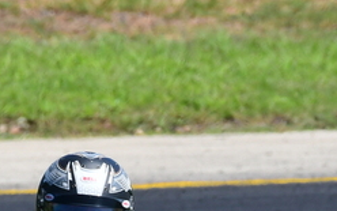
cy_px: 233
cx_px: 145
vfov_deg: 0.6
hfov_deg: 0.9
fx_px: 20812
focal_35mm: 2266
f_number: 11
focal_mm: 460
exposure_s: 1/640
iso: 500
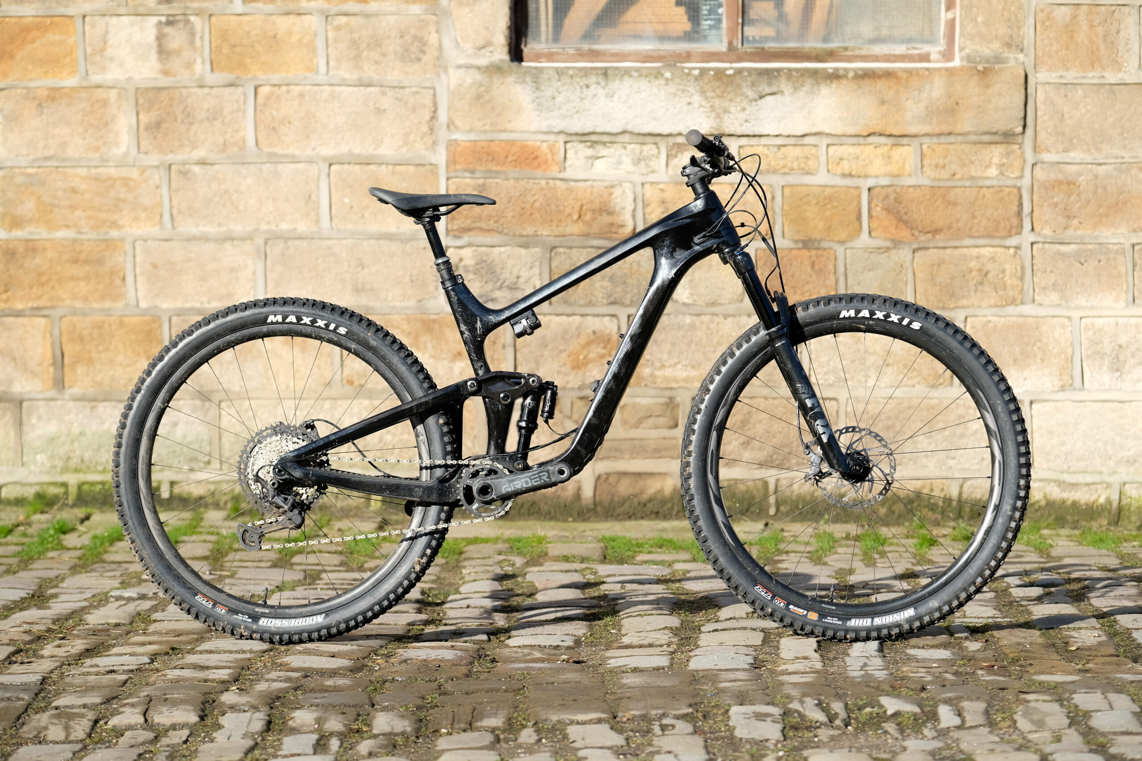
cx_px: 571
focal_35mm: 116
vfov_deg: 11.8
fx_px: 3680
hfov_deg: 17.6
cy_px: 380
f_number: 3.6
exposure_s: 1/1000
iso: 250
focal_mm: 77.3
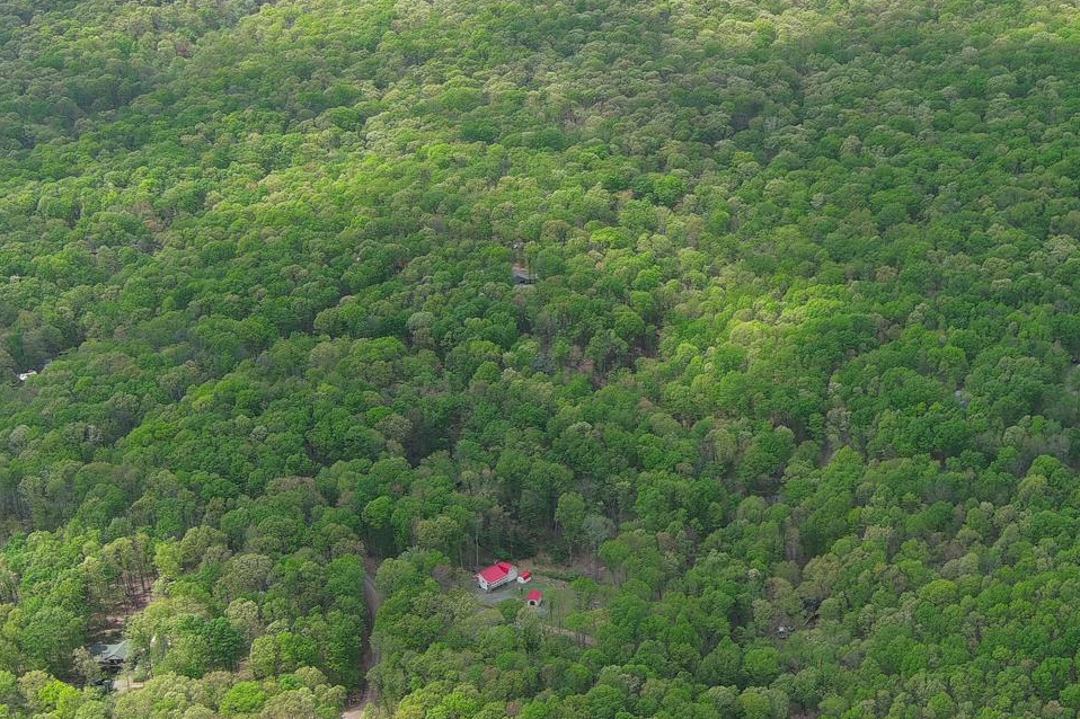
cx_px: 971
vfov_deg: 21.9
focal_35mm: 62
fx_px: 1859
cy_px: 377
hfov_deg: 30.9
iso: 100
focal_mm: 10.57
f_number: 2.8
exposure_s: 1/650
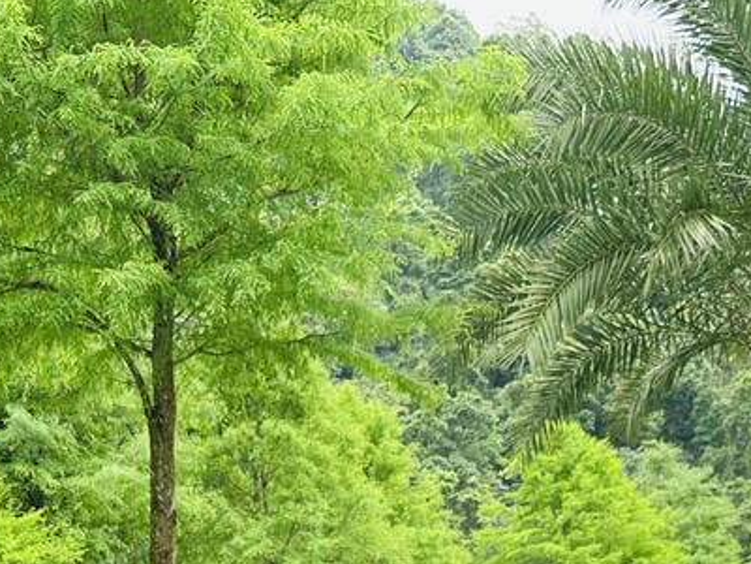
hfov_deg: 27.0
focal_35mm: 72
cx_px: 351
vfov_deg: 18.2
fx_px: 1562
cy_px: 840
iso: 80
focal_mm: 6.86
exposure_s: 1/1562
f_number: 1.78
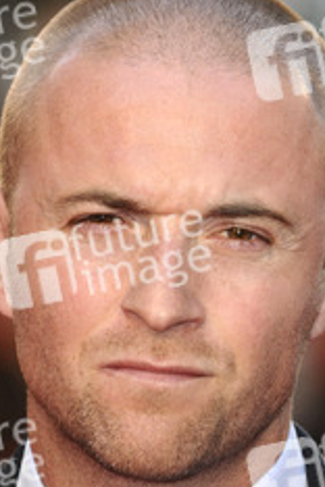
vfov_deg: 4.9
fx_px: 5726
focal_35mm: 423
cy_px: 364
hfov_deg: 3.3
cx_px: 166
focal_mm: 165
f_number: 5
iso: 320
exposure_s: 1/200
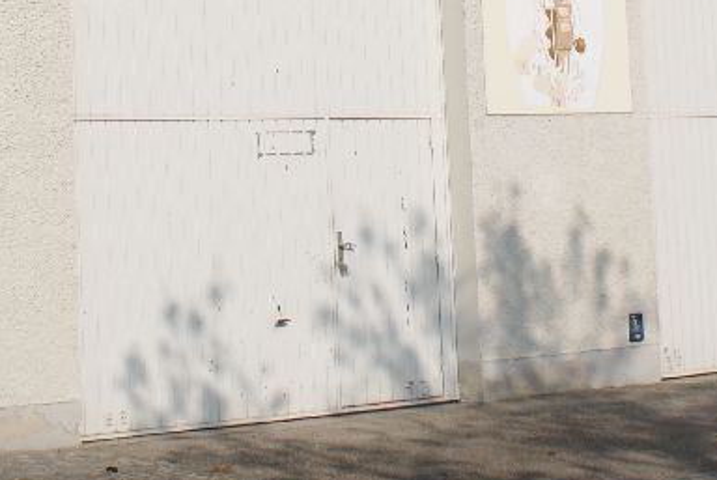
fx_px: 2173
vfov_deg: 12.2
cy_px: -140
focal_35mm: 109
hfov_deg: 18.7
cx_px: 336
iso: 100
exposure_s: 1/1250
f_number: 5
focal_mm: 24
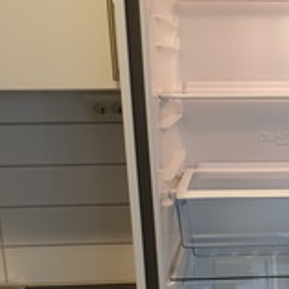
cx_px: 306
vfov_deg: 22.7
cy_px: 289
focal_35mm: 73
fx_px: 690
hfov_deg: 22.5
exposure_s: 1/33
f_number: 2.4
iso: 250
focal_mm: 4.3
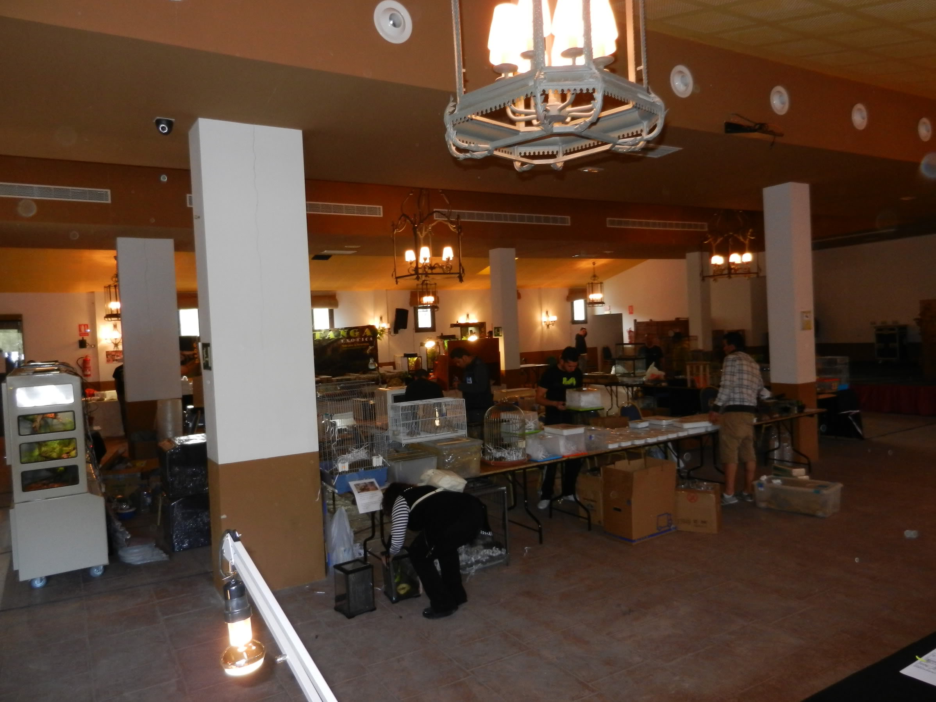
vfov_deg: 54.9
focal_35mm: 25
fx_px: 676
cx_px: 468
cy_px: 351
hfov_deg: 69.4
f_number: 3.5
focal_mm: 4.5
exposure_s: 1/30
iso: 320
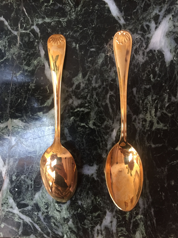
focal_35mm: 29
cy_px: 119
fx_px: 199
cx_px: 89
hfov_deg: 48.2
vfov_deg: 61.7
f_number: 2.2
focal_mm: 4.15
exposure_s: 1/33
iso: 160
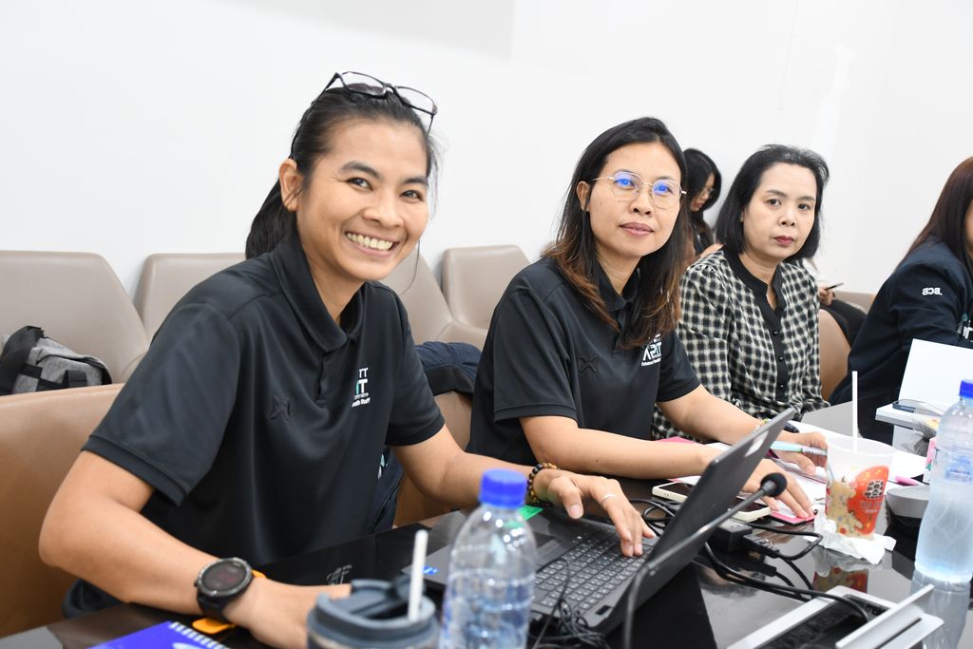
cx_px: 486
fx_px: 1216
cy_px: 324
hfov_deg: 43.6
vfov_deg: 29.9
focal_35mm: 45
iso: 1250
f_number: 4
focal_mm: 30
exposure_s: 1/30
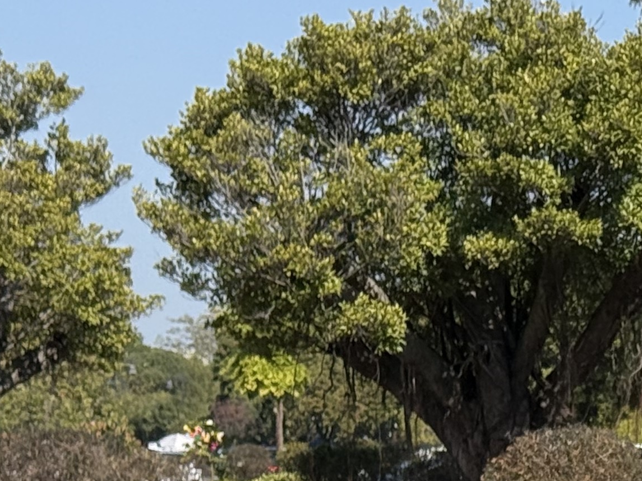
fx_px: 3135
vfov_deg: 8.5
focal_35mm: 169
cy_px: 838
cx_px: 865
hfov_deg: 11.4
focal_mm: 6.76
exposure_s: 1/6024
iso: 64
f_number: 1.78
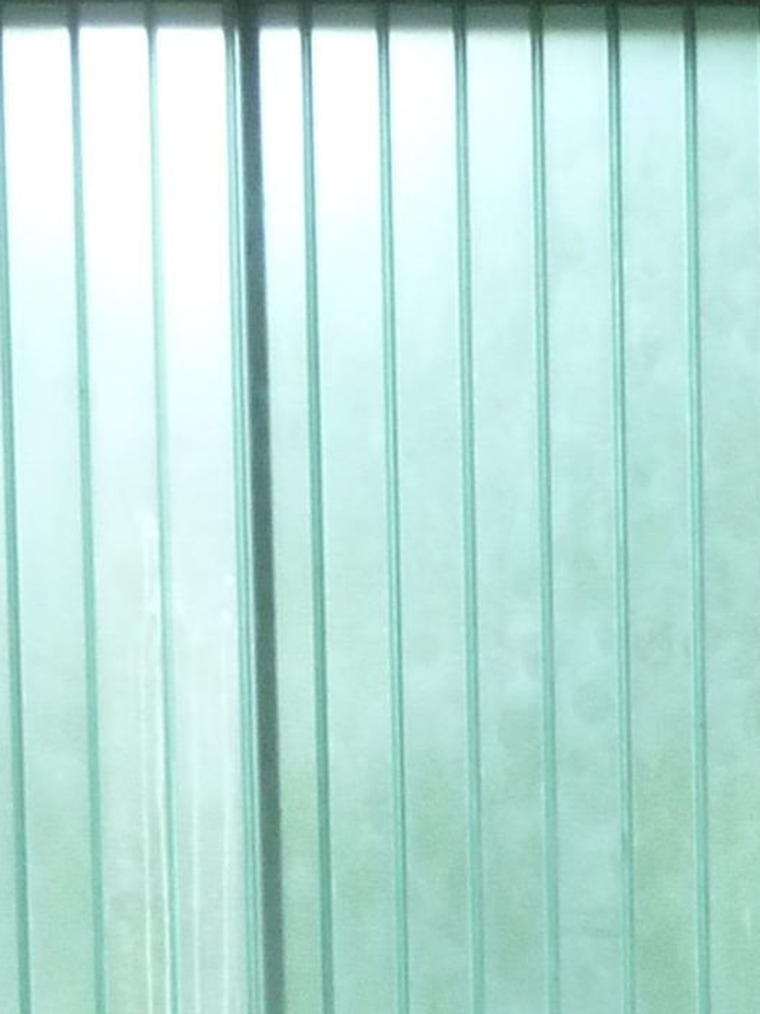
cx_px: 723
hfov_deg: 8.7
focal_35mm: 170
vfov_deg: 10.0
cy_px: 2515
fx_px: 4977
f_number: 2.8
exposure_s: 1/30
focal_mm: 5.5
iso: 160
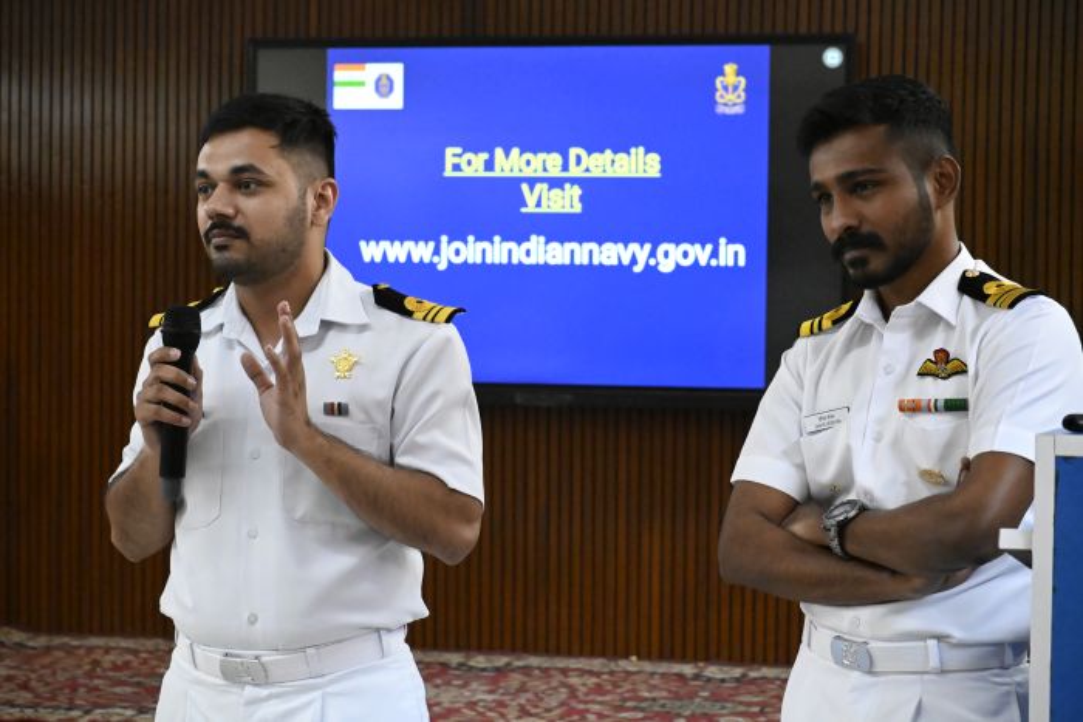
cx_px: 542
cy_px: 361
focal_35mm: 75
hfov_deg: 27.0
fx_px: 2257
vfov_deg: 18.2
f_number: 4.5
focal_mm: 50
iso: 12800
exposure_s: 1/500
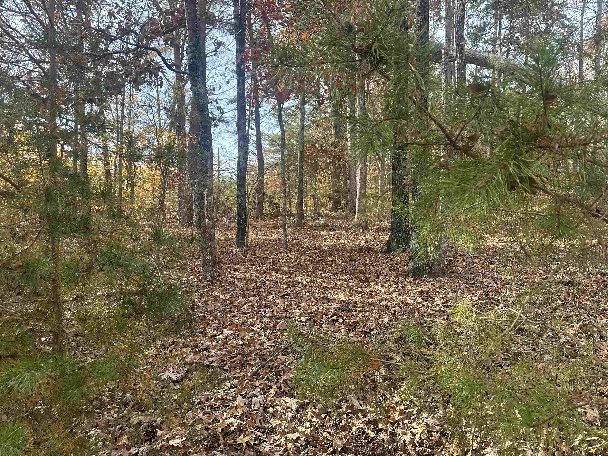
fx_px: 422
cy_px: 228
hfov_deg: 71.6
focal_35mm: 24
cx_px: 304
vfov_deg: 56.8
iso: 80
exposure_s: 1/570
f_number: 1.78
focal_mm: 6.86
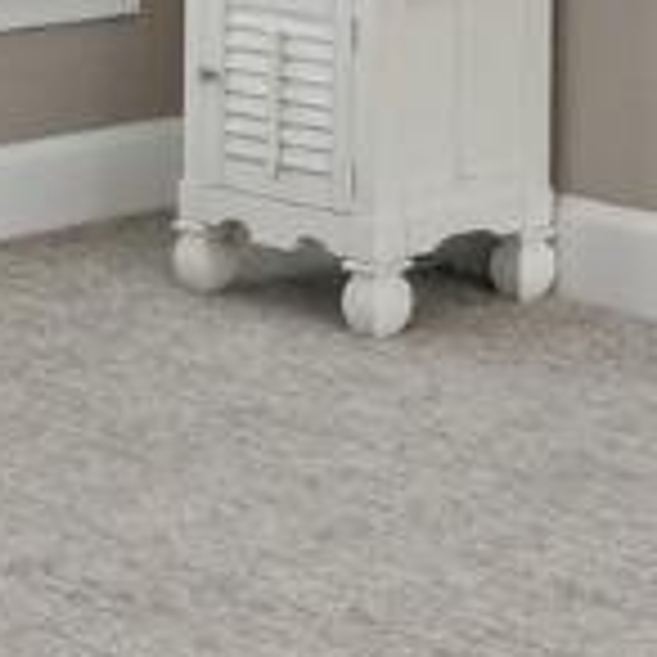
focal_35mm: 122
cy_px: -450
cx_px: 972
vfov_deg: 13.2
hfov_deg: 13.5
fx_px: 2620
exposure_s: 1/640
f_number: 3.5
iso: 640
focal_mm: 14
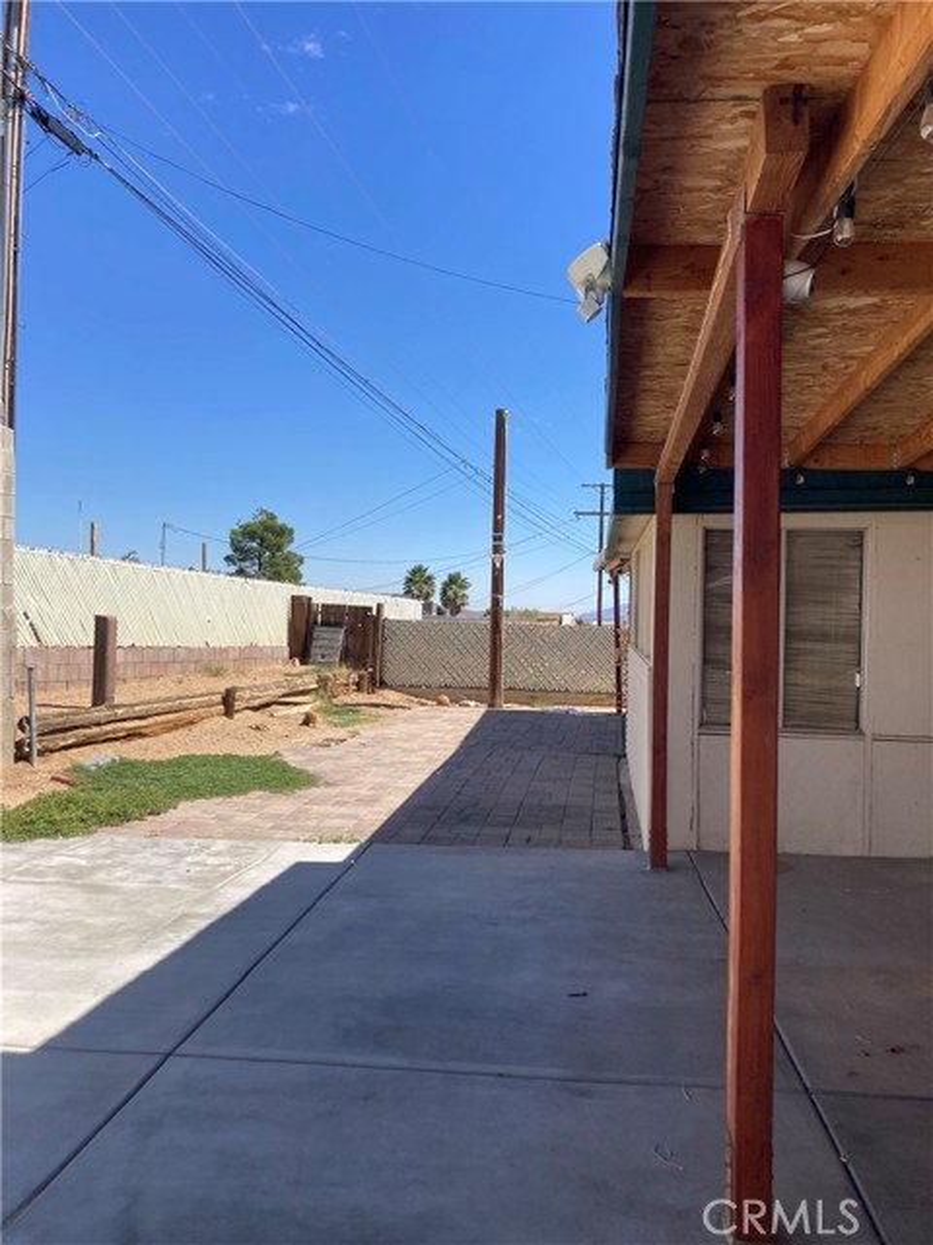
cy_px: 622
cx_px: 466
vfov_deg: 63.4
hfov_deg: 49.7
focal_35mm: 28
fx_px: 1006
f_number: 1.8
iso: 20
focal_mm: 3.99
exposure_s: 1/1919
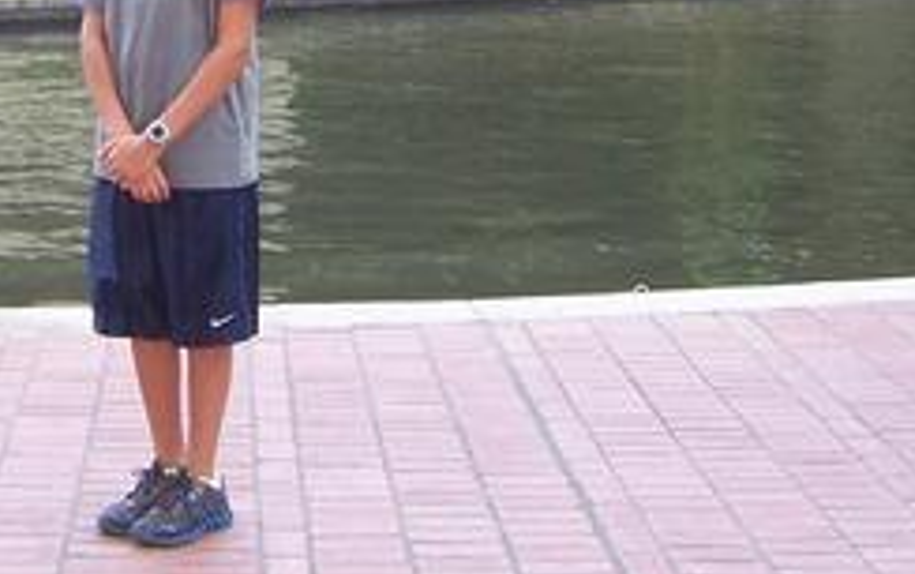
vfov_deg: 12.9
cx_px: 202
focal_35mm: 100
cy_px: -38
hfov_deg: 20.6
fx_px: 2496
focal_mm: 6
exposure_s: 1/90
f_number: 3
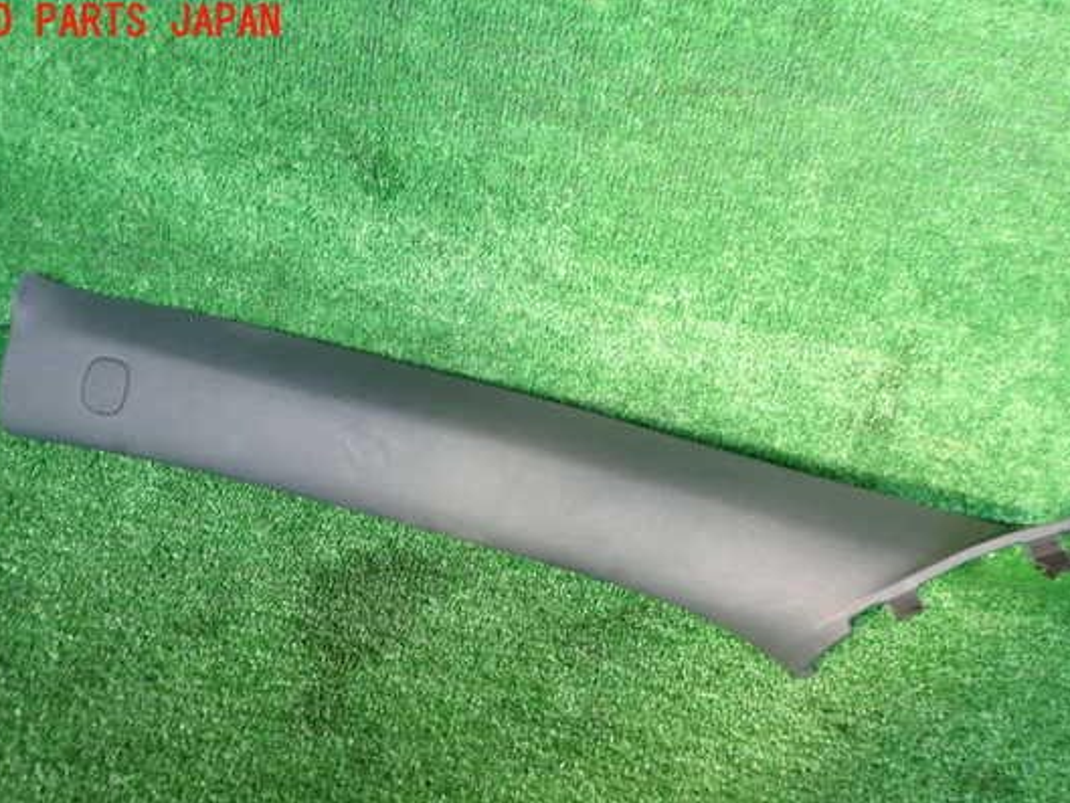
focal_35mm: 34
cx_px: 520
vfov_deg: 41.7
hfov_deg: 53.9
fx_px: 1051
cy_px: 453
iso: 200
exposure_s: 1/40
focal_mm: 5.4
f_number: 2.3
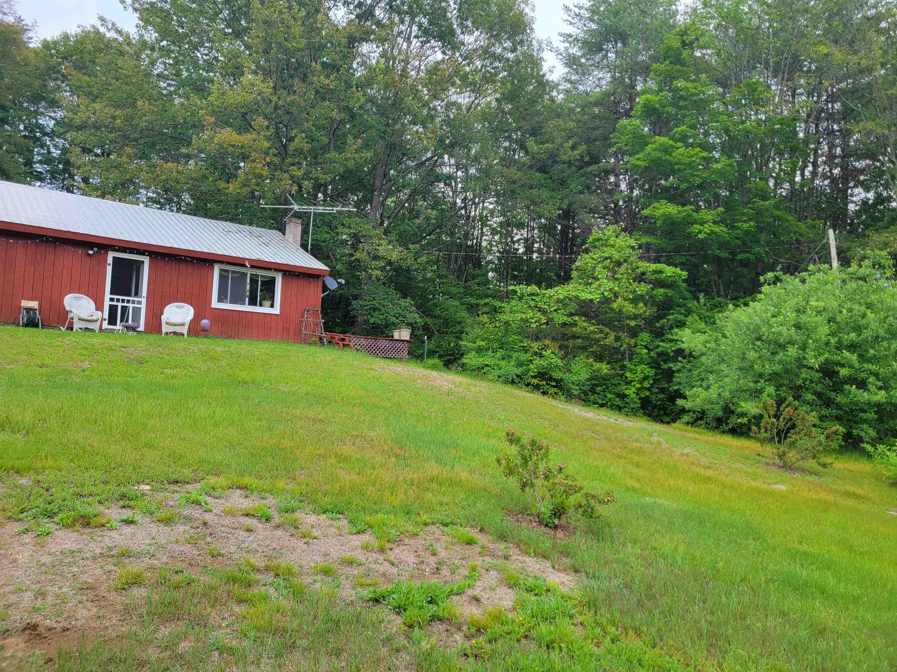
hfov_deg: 67.3
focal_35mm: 26
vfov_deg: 53.1
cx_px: 448
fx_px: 674
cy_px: 336
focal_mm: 5.4
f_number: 1.8
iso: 40
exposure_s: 1/609
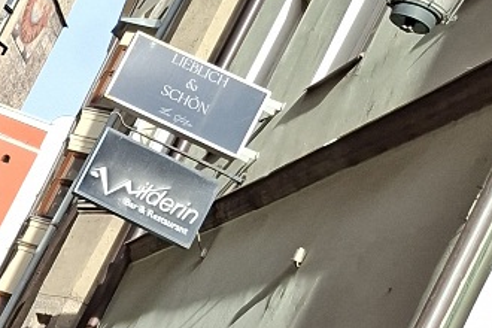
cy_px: 225
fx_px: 1585
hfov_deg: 15.8
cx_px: -309
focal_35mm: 116
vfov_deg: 11.8
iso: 50
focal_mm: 5.54
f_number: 1.8
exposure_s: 1/588
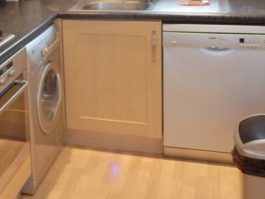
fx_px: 498
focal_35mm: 65
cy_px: 9
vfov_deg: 21.9
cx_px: 9
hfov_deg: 28.2
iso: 200
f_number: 3
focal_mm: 4.5
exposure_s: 1/30
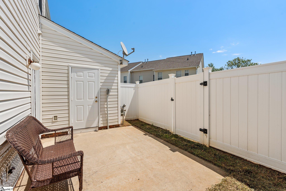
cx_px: 143
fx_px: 127
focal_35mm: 16
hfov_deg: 96.7
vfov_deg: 73.7
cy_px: 96
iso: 250
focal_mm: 16
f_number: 9
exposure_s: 1/1250
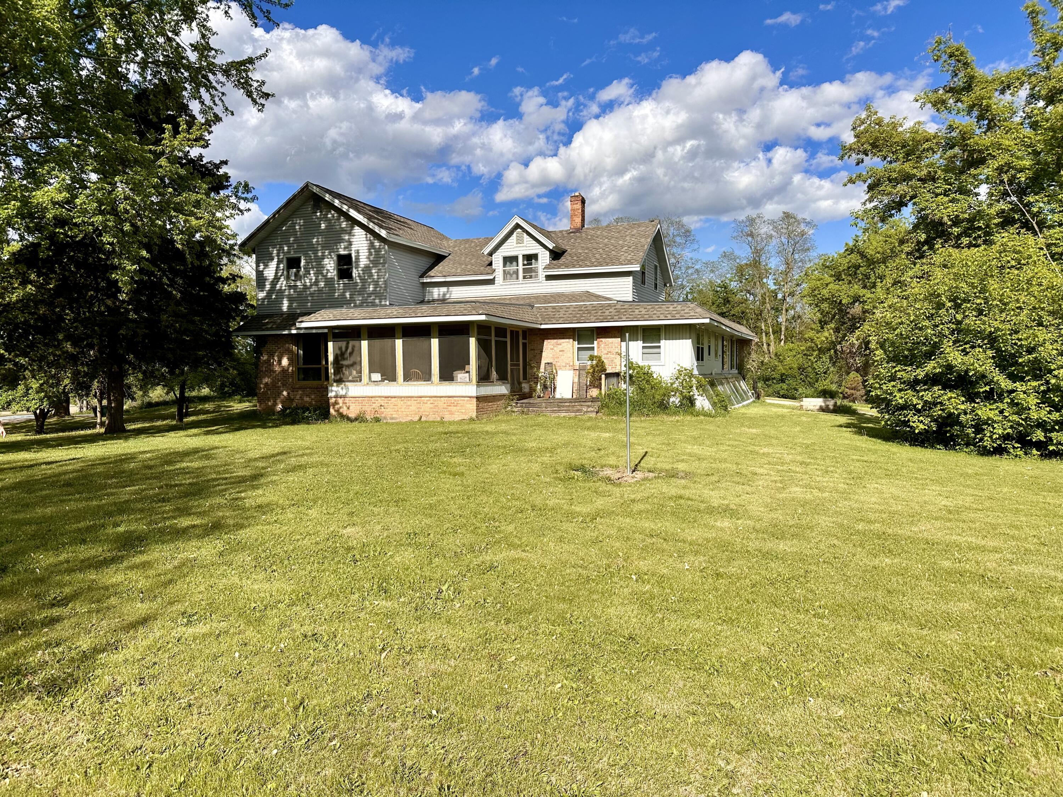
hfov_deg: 71.6
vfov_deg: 56.8
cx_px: 532
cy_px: 398
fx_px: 737
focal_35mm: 24
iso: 80
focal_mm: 6.86
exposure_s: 1/5000
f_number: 1.78
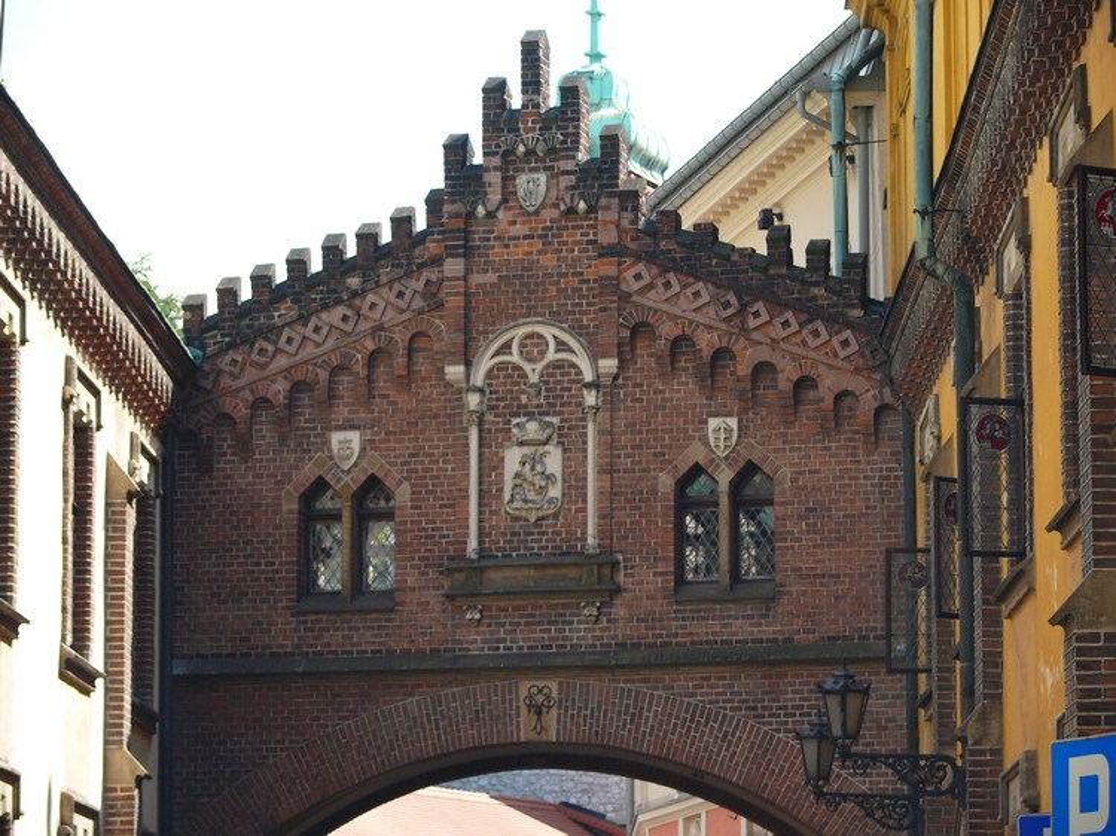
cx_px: 558
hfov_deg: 13.8
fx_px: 4609
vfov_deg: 10.4
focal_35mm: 143
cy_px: 418
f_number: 3.6
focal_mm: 30.1
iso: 100
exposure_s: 1/125
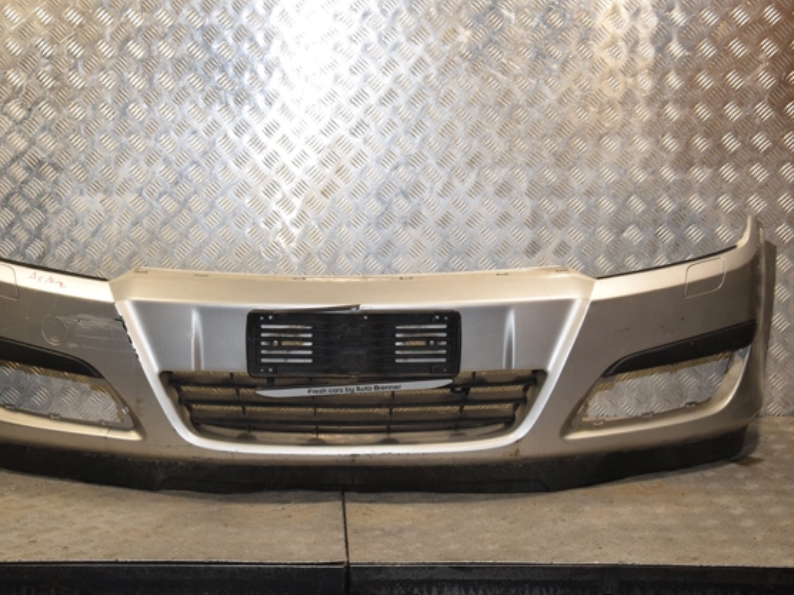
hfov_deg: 30.7
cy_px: 295
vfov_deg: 23.3
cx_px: 338
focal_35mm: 63
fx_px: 1445
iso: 800
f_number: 7.1
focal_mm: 38
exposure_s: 1/200
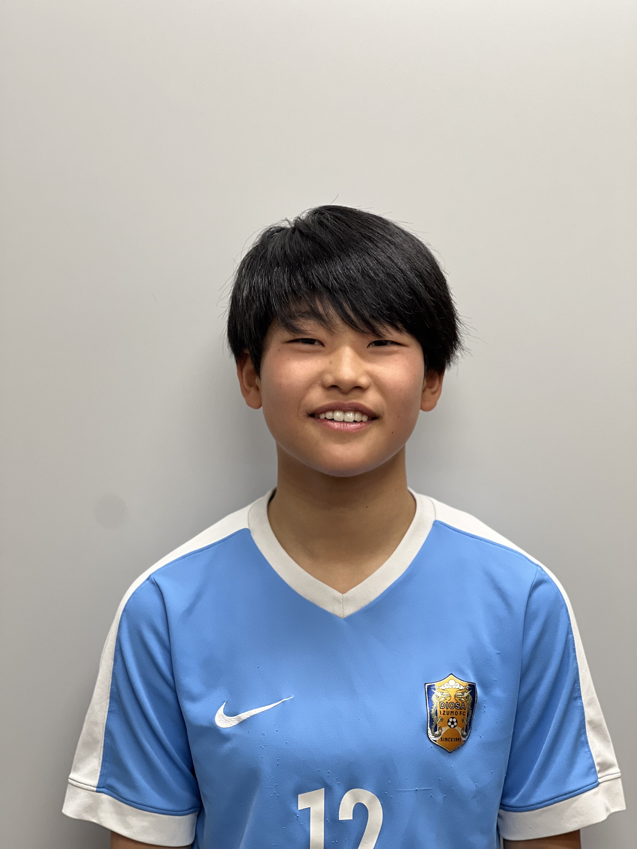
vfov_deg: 25.3
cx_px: 318
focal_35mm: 77
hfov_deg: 19.1
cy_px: 424
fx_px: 1889
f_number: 2.8
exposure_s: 1/40
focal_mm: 9
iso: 160
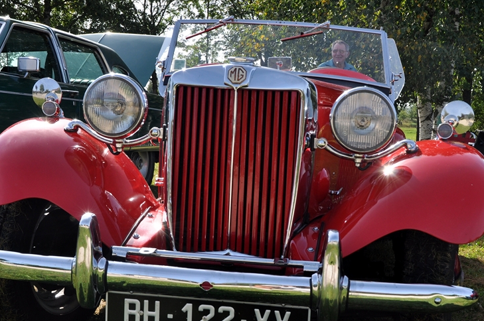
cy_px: 188
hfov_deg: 37.7
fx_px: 708
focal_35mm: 53
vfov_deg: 25.6
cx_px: 262
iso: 200
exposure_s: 1/250
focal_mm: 25
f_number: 8
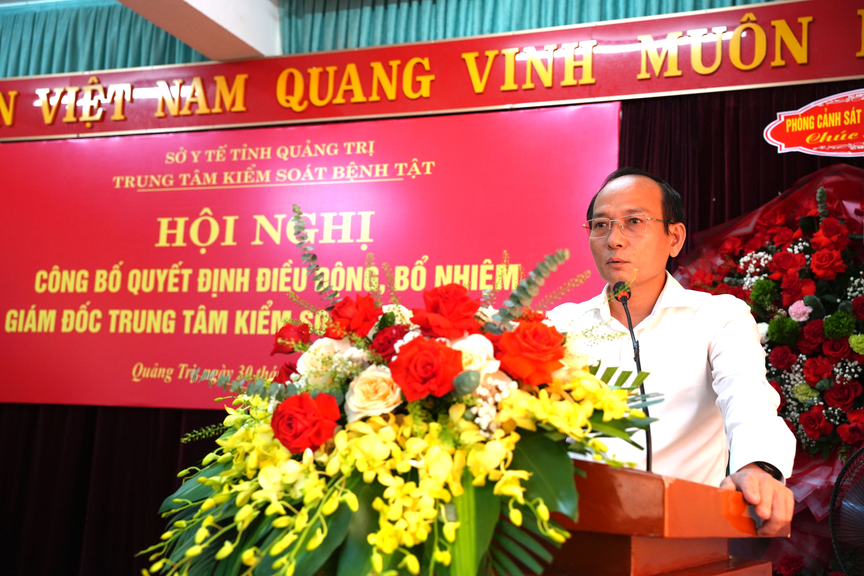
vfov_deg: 32.2
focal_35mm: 42
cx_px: 432
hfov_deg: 46.8
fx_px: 998
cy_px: 288
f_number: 4
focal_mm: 41.6
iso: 2000
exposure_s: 1/160
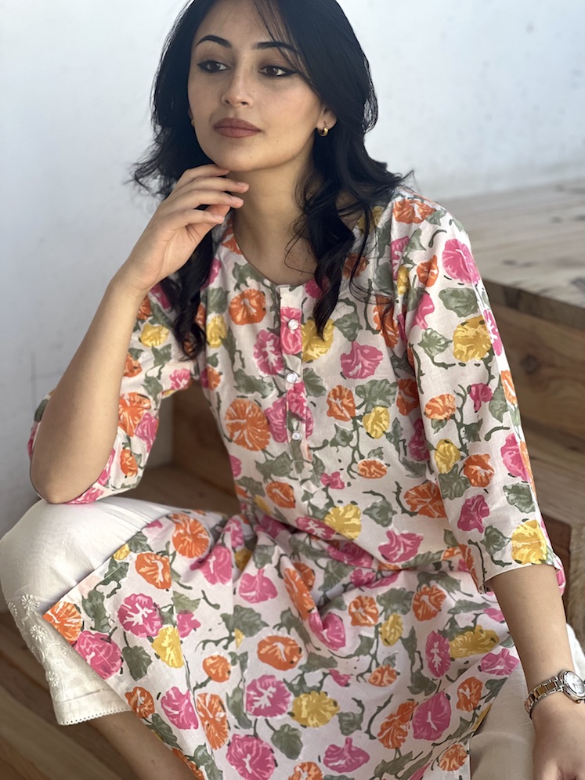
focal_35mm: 77
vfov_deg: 25.3
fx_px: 1735
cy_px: 390
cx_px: 292
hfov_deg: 19.1
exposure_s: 1/121
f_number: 2.8
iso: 100
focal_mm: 9
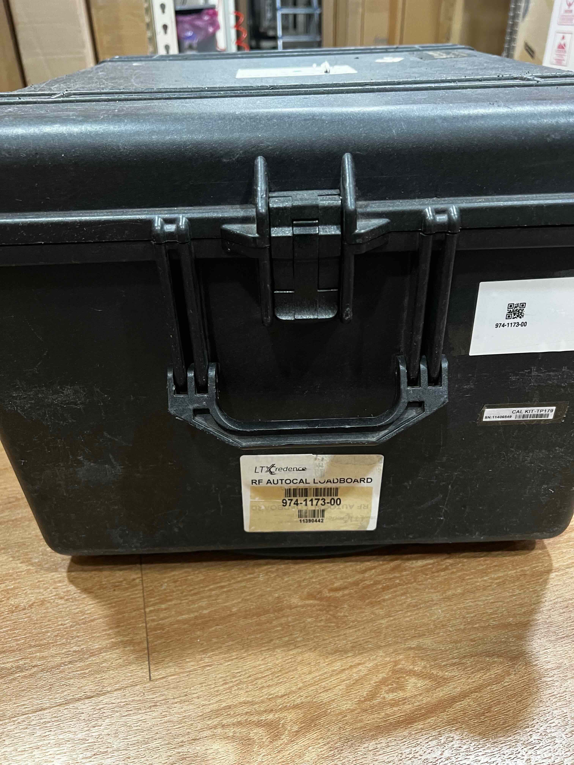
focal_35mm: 26
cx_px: 287
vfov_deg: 67.3
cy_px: 382
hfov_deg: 53.1
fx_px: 575
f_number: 1.5
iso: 500
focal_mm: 5.7
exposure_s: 1/33
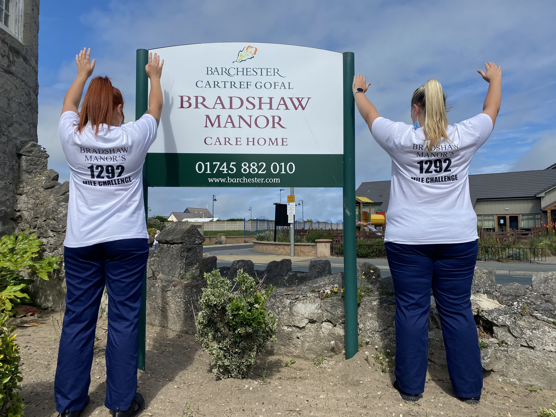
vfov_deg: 53.1
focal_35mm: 26
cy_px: 208
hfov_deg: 67.3
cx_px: 278
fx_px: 418
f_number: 1.8
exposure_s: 1/5025
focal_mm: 4.25
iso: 32
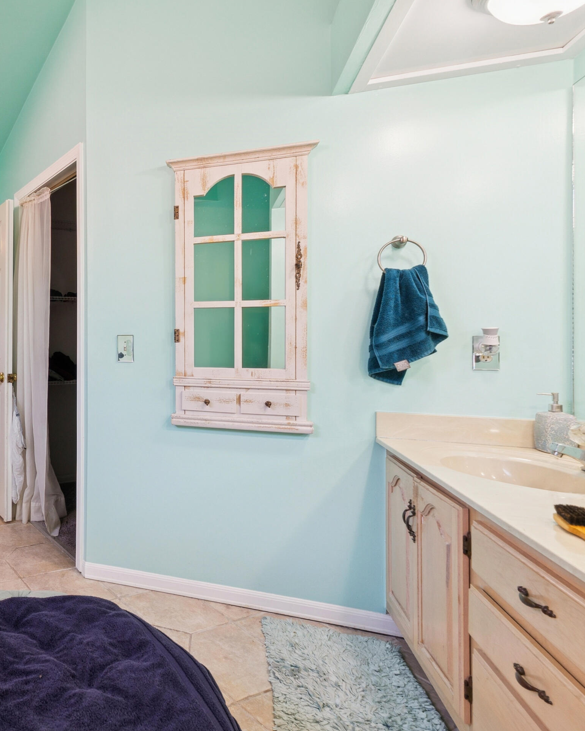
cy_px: 351
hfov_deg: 52.9
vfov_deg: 75.0
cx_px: 28
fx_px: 476
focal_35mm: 22
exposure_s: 1/5
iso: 100
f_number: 8
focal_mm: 10
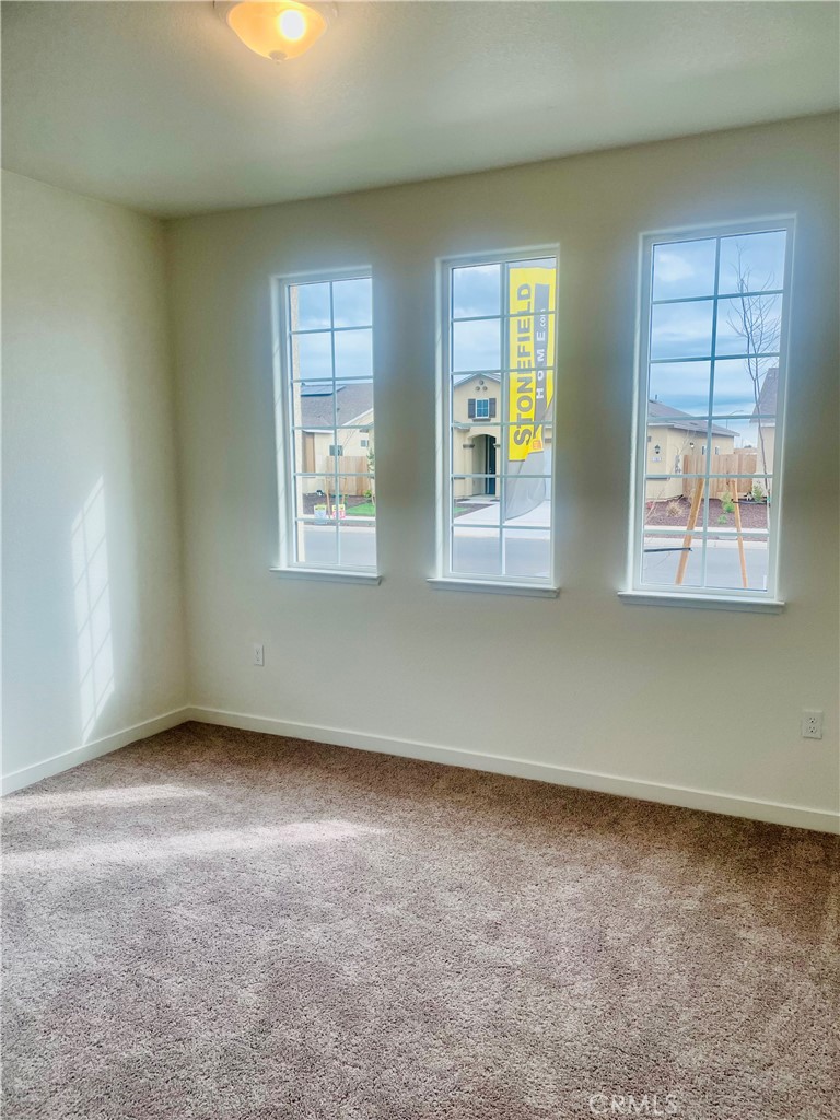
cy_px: 560
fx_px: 841
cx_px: 420
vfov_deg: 67.3
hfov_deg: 53.1
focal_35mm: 26
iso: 32
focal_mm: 4.2
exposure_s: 1/406
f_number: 1.6
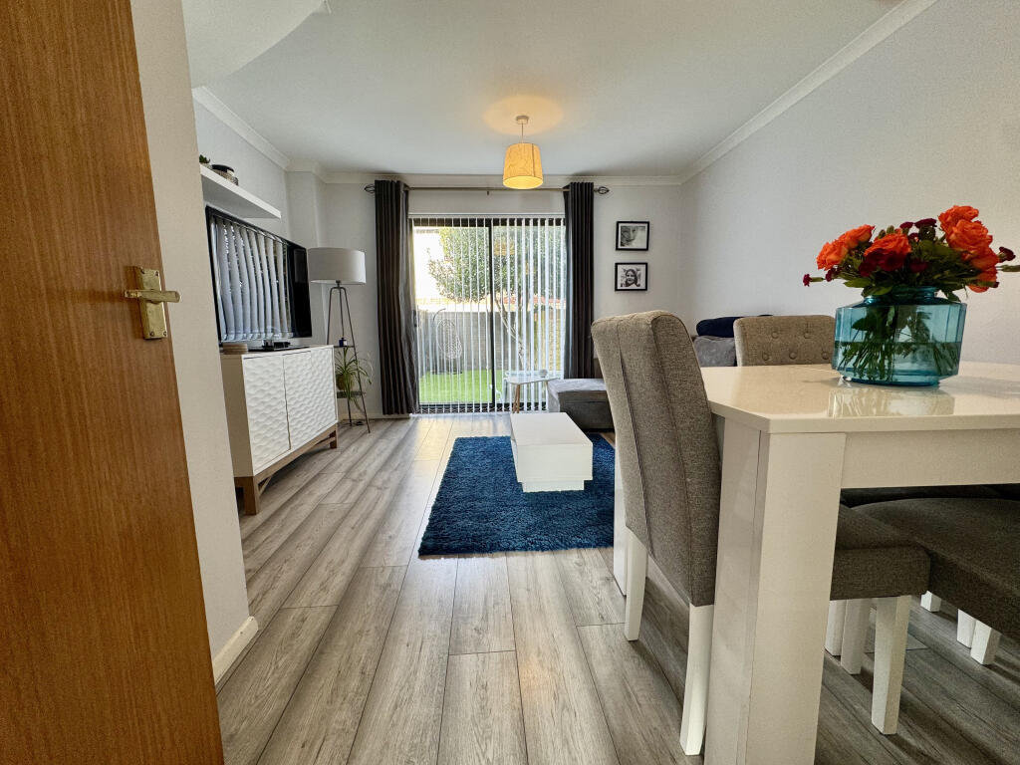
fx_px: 413
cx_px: 510
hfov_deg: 102.1
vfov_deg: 85.7
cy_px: 382
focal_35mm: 14
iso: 100
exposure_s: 1/100
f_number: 2.2
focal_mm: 2.22
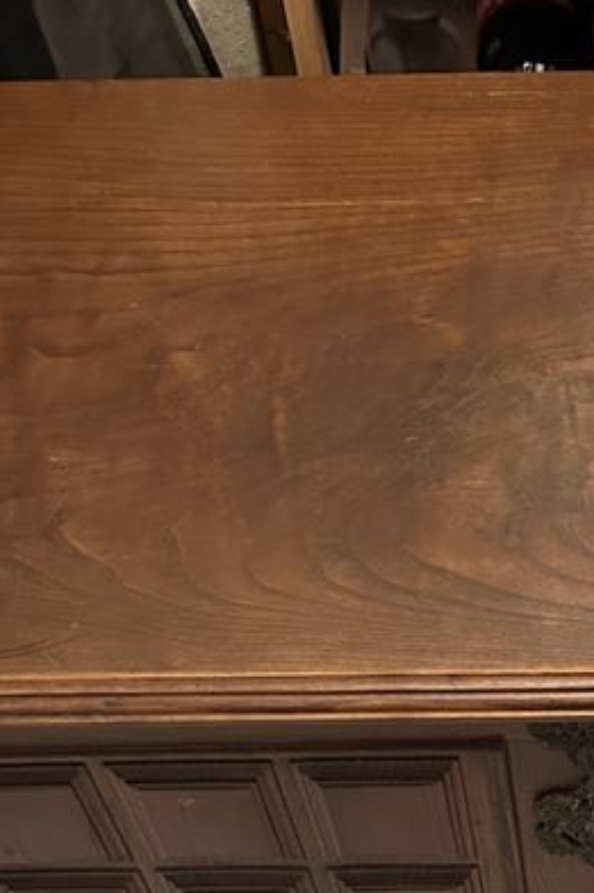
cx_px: 630
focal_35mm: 69
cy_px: 1121
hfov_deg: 19.0
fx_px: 1709
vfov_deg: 25.6
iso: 500
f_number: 1.5
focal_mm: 5.7
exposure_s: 1/50
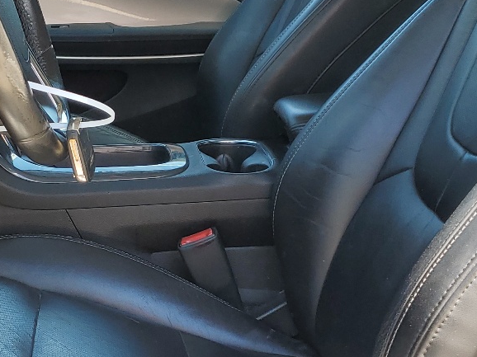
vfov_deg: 20.4
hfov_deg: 26.6
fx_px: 992
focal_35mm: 72
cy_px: 189
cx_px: 109
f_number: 1.5
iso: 50
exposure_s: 1/286
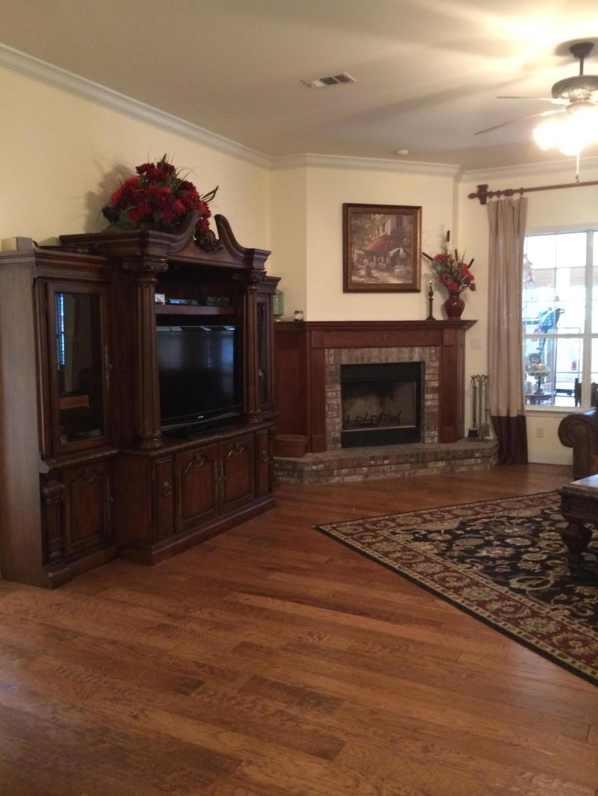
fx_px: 714
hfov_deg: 45.5
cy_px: 386
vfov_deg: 58.3
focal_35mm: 31
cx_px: 290
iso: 400
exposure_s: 1/15
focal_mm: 4.12
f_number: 2.2
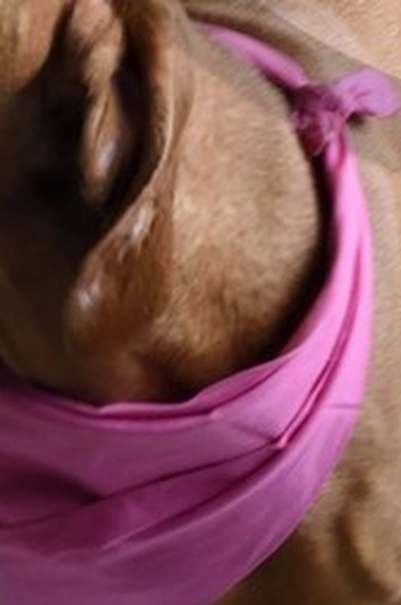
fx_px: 2546
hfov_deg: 8.7
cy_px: -536
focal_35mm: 152
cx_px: 640
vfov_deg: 12.2
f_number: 7.1
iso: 1600
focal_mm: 24
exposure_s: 1/100
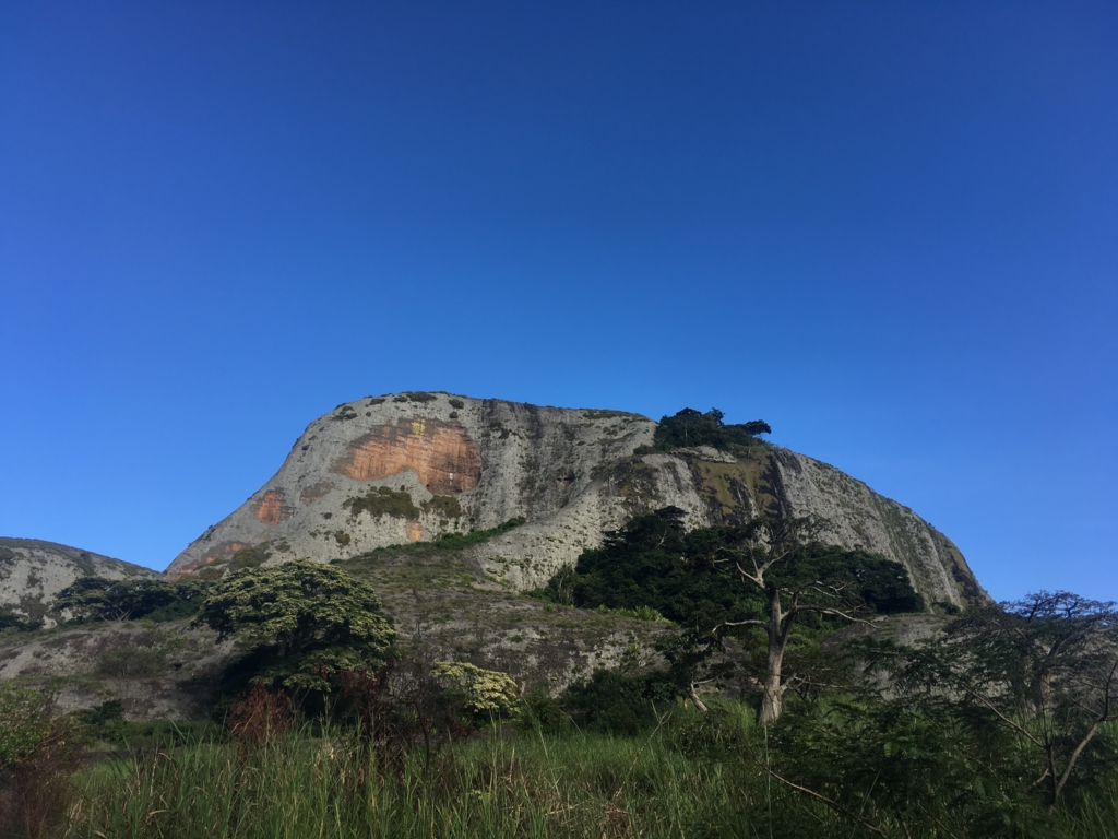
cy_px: 420
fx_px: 937
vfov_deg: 48.2
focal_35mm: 29
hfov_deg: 61.7
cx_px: 559
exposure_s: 1/663
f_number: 2.2
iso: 25
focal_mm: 4.15
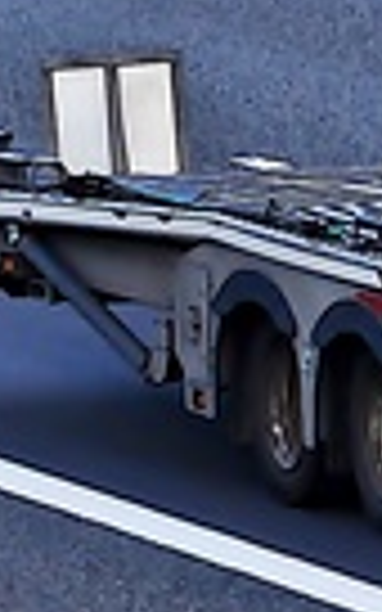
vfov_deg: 2.1
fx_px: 16491
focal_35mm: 990
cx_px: 1452
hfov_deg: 1.3
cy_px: 108
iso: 320
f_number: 7.1
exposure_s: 1/640
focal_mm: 110
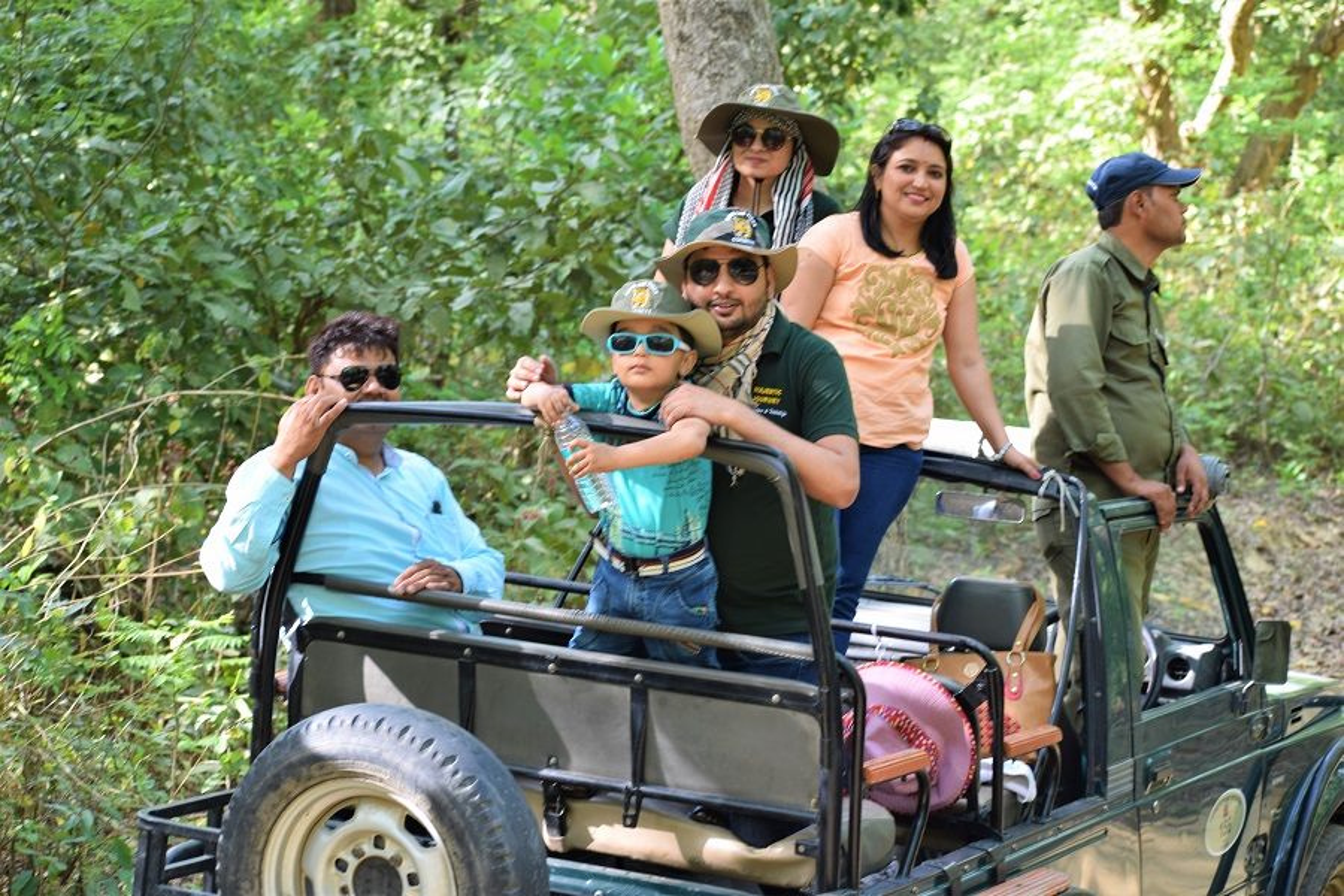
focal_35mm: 105
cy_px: 448
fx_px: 3920
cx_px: 672
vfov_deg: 13.0
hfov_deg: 19.5
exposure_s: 1/30
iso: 160
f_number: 5.6
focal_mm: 70
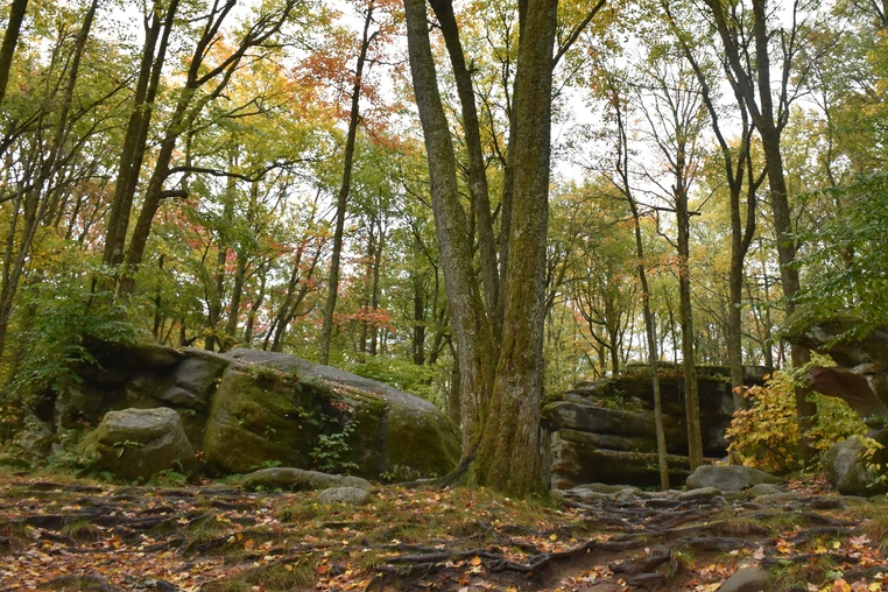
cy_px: 237
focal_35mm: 34
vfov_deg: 38.7
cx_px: 520
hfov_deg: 55.5
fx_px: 839
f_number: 8
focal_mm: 18
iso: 800
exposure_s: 1/250
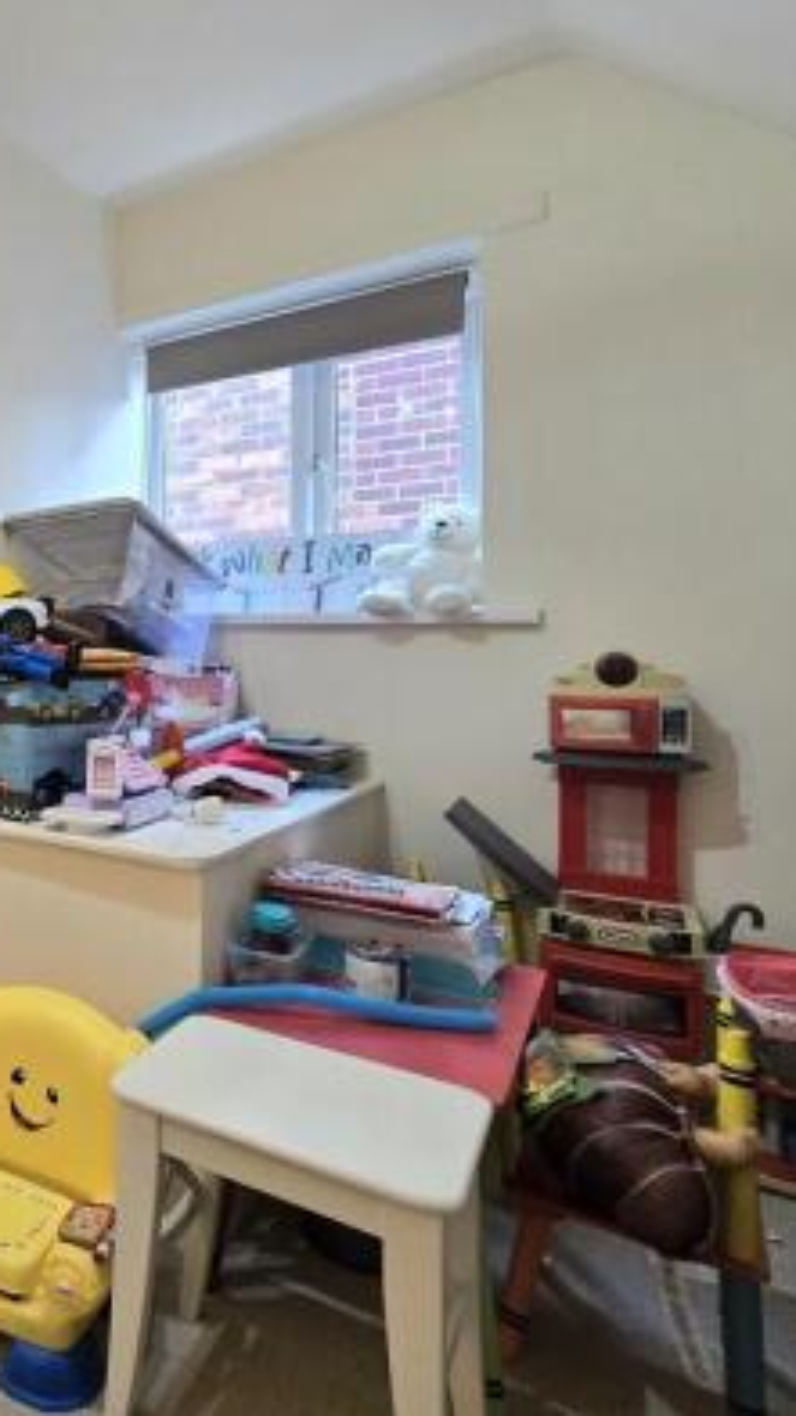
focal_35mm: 21
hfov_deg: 41.8
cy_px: 632
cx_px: -92
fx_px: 788
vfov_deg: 83.6
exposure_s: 1/50.3
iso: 200
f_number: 2.2
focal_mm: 2.2
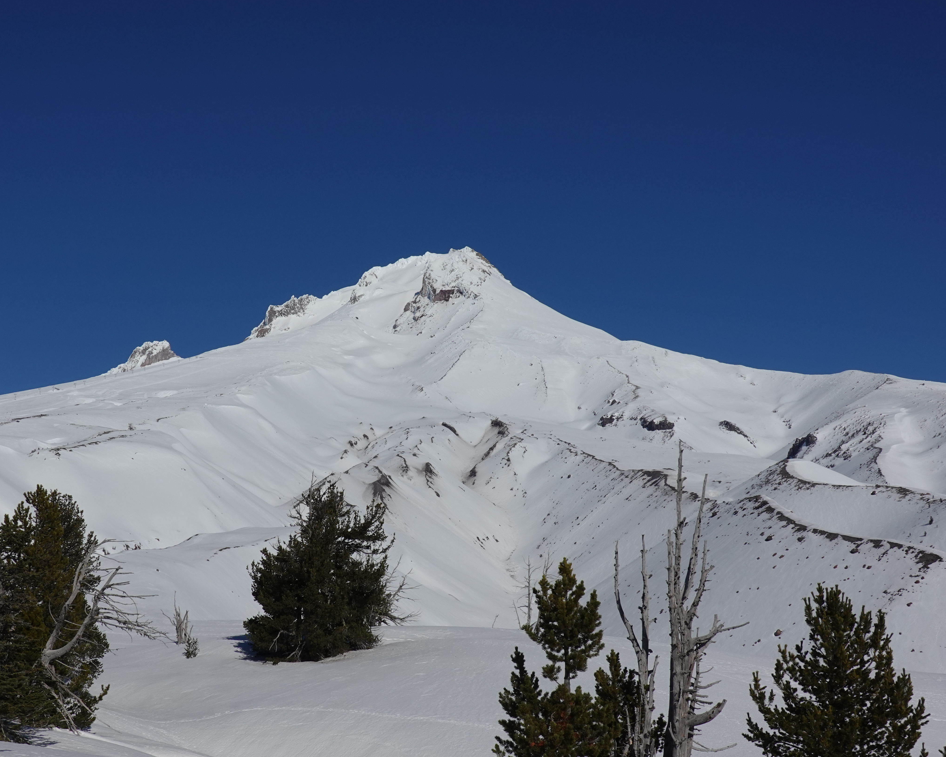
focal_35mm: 52
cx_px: 403
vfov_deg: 29.1
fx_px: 1456
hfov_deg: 35.9
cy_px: 408
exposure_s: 1/1250
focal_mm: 15.28
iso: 125
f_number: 8
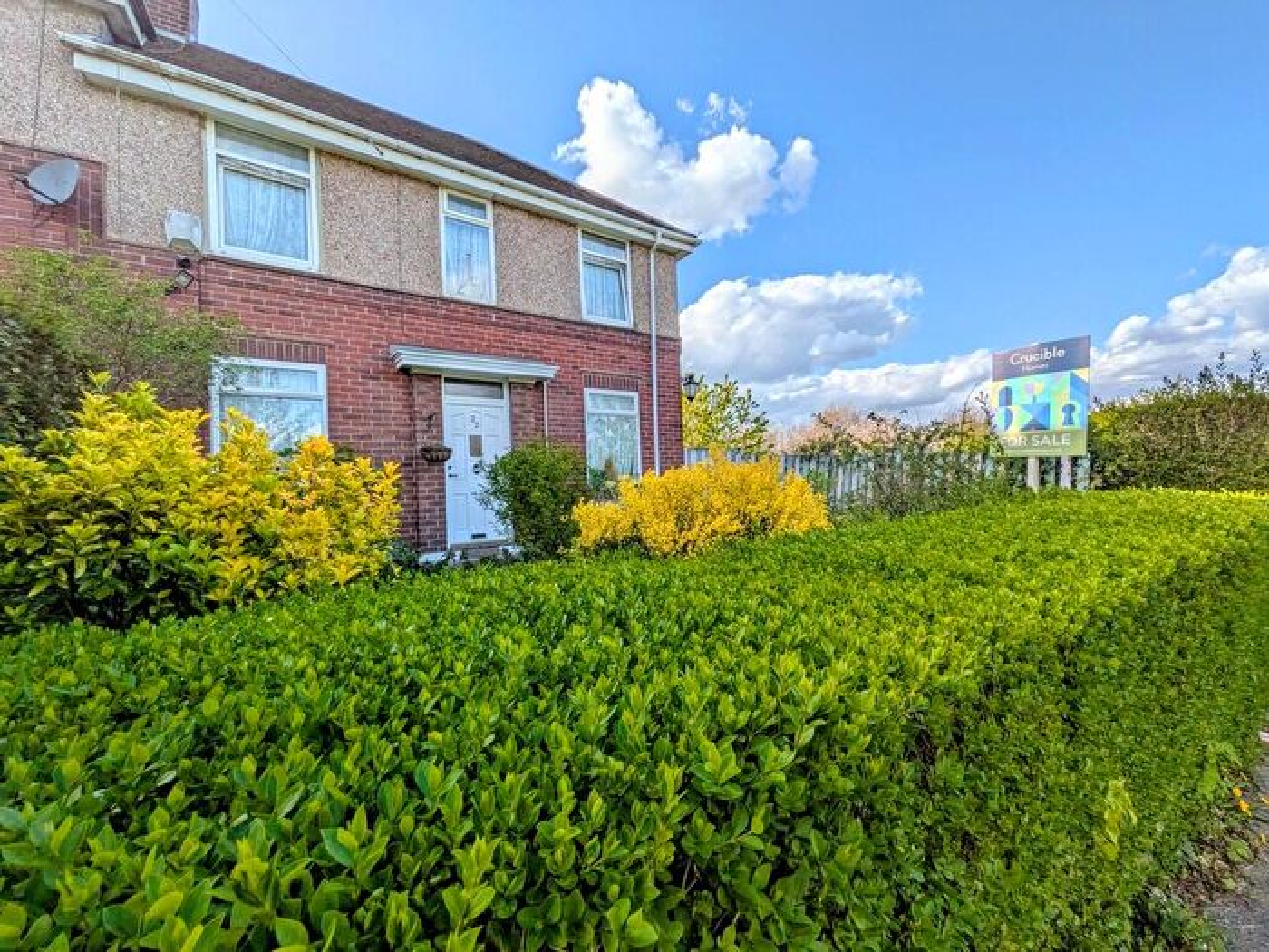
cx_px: 634
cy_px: 476
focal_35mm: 14
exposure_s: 1/1553
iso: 52
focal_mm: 1.85
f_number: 2.2
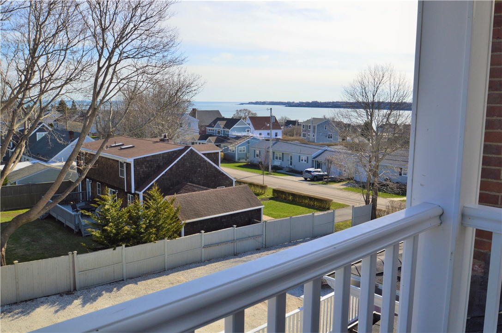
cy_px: 166
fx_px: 418
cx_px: 251
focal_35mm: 30
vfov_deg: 43.5
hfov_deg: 62.0
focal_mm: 20
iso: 400
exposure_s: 1/500
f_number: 11
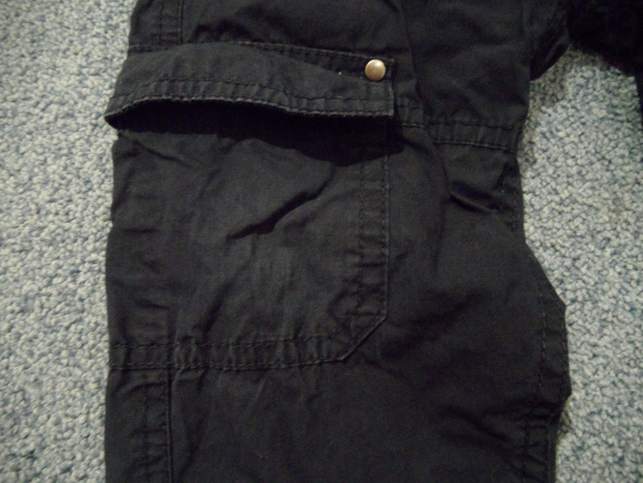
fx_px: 446
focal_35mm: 24
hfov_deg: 71.6
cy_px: 242
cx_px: 322
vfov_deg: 56.8
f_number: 2.9
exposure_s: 1/8
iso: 800
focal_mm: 4.1
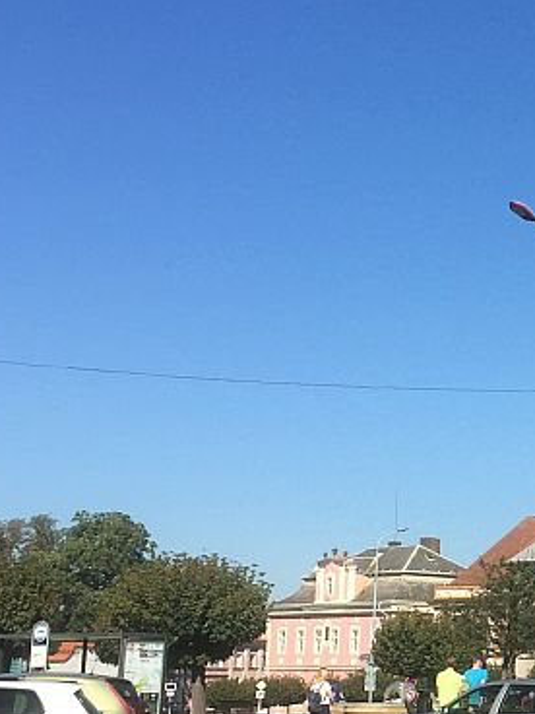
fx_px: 1731
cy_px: 408
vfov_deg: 23.3
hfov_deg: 16.6
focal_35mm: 84
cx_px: 688
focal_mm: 4.15
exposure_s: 1/2198
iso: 32
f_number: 2.2
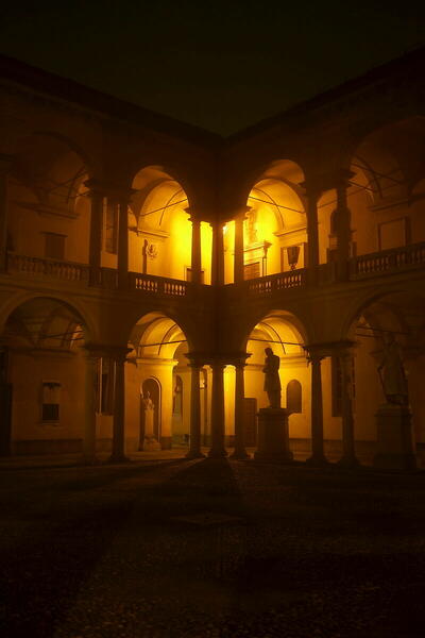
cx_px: 212
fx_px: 620
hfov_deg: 37.9
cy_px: 319
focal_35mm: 35
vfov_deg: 54.4
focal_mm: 35
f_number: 1.8
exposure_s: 1/10
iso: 200
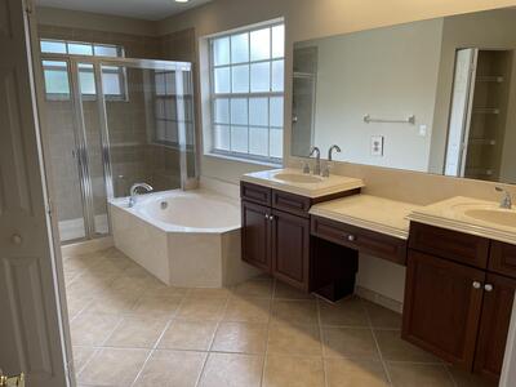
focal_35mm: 26
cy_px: 194
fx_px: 388
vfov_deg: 53.1
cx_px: 258
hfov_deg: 67.3
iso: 32
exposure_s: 1/120
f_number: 1.6
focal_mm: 5.1
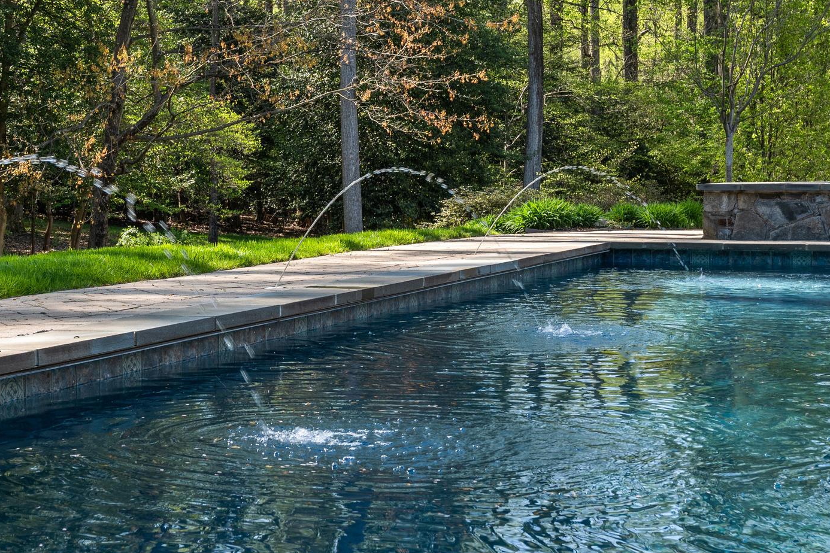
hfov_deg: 30.8
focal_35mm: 65
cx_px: 294
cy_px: 185
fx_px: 1498
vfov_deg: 20.8
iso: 100
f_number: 8
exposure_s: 1/100
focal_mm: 29.5
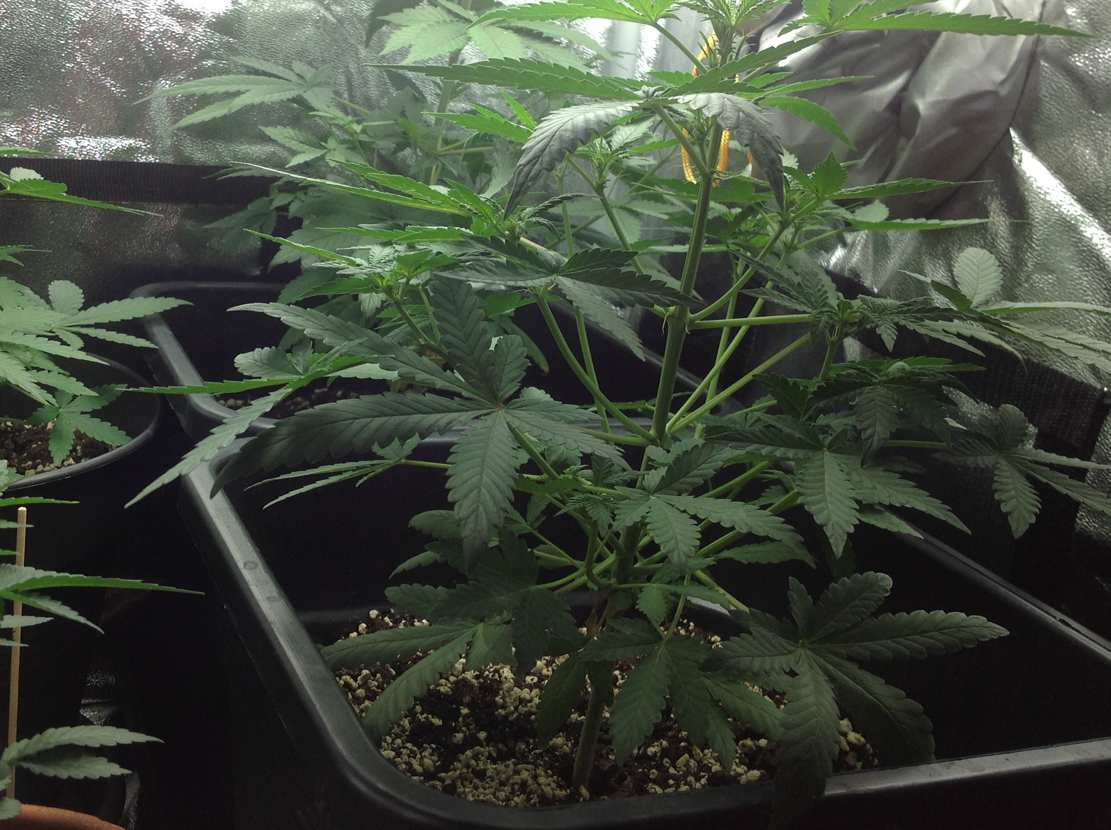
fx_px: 1474
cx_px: 428
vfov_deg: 31.2
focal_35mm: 46
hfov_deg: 41.0
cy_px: 292
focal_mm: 4.28
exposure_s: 1/252
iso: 50
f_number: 2.4
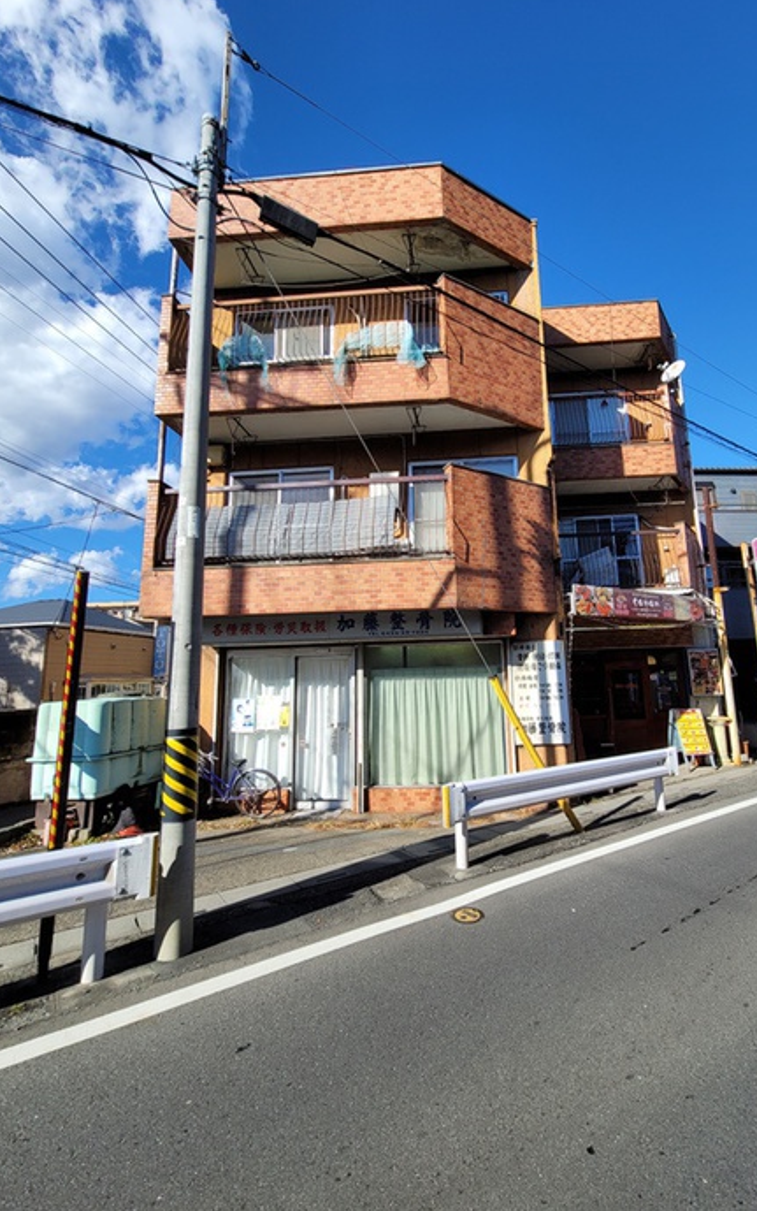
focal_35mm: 14
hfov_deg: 78.1
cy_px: 599
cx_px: 440
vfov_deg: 105.3
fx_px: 462
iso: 64
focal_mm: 2.2
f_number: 2.2
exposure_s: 1/1391
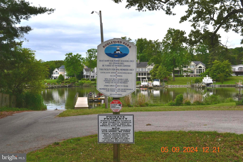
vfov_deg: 29.9
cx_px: 122
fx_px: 304
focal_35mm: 45
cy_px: 81
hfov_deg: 43.6
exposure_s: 1/400
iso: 400
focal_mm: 30
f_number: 11
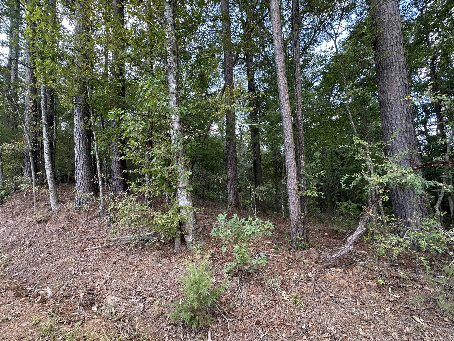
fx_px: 210
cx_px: 222
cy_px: 183
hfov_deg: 94.5
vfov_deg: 78.0
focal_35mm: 16
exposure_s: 1/99
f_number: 2.2
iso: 64
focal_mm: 2.22
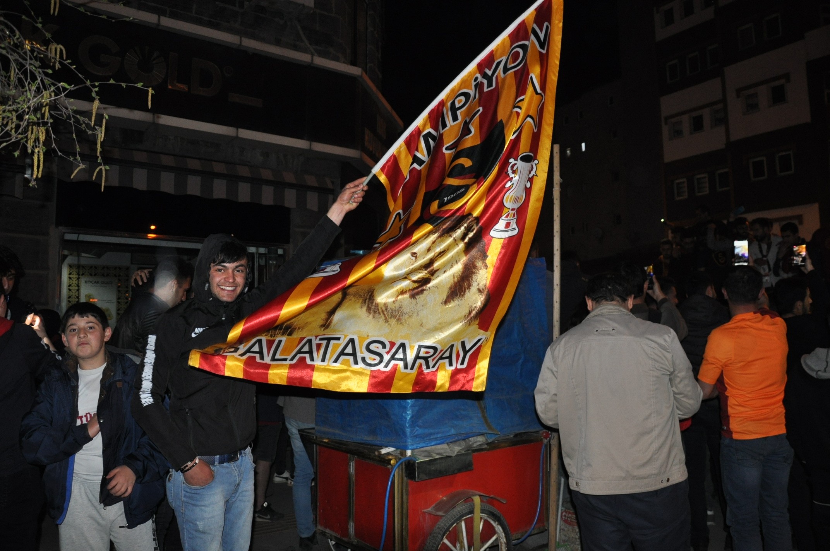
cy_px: 276
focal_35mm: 27
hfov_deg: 67.4
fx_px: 622
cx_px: 415
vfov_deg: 47.8
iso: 800
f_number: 3.5
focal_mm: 18
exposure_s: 1/60
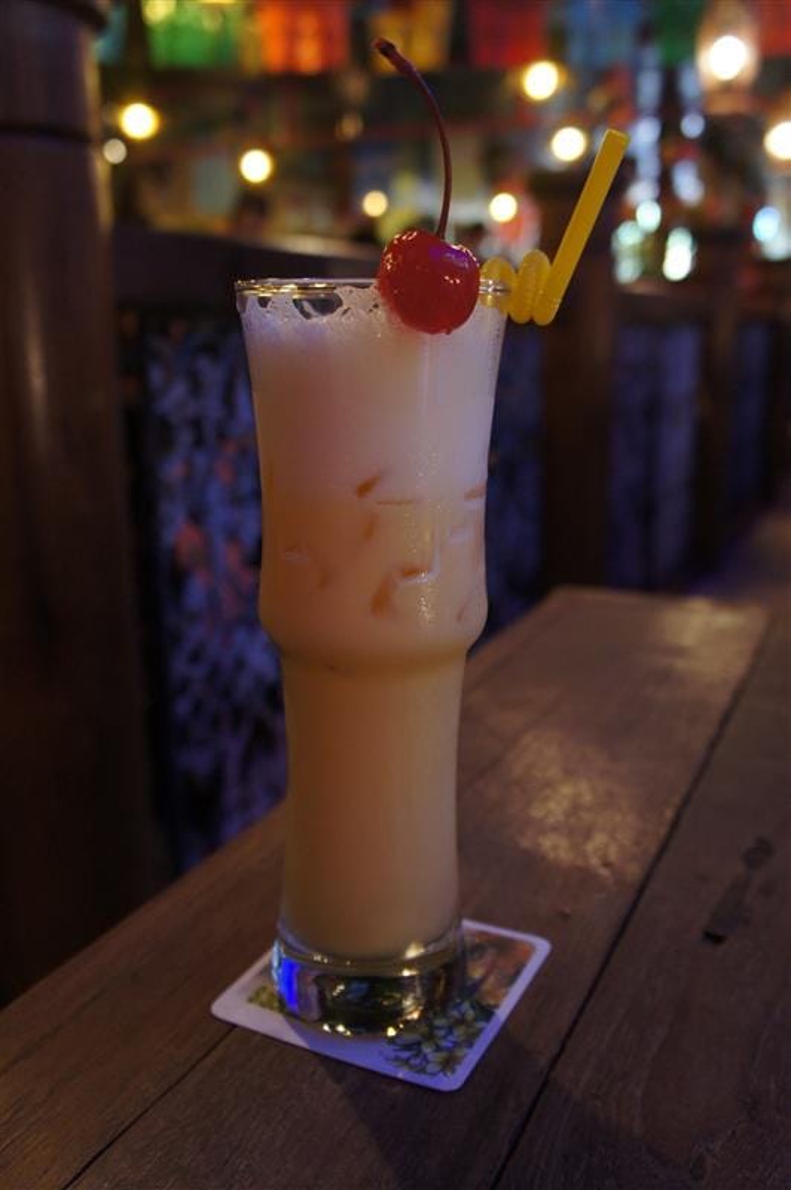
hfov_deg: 43.5
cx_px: 396
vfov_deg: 62.0
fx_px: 990
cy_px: 595
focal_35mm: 30
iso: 1250
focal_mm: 20
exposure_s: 1/30
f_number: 4
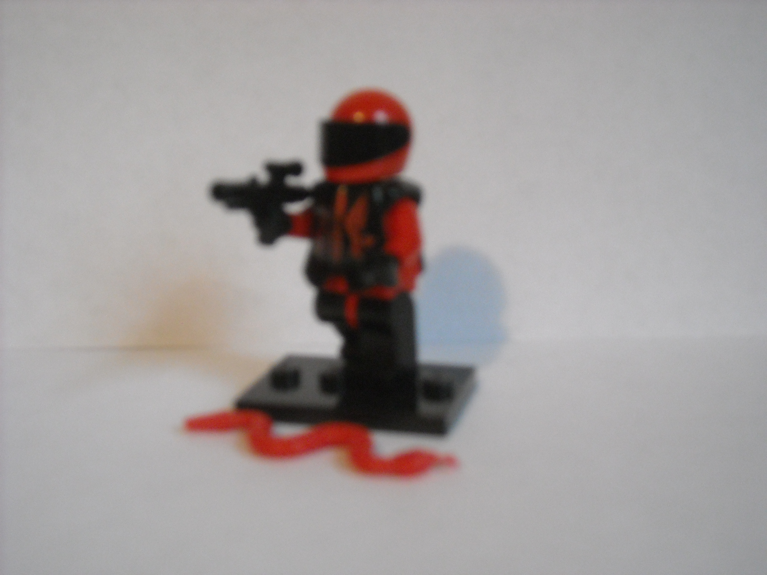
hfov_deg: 35.5
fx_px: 1196
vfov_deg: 27.0
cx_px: 384
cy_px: 288
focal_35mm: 54
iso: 400
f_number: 3.3
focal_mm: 8.85
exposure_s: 1/14
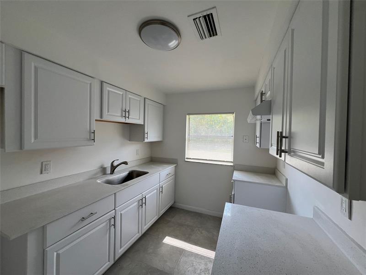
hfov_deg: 106.2
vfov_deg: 89.9
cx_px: 183
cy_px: 138
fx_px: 137
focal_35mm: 13
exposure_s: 1/99
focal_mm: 1.57
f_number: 1.8
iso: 40
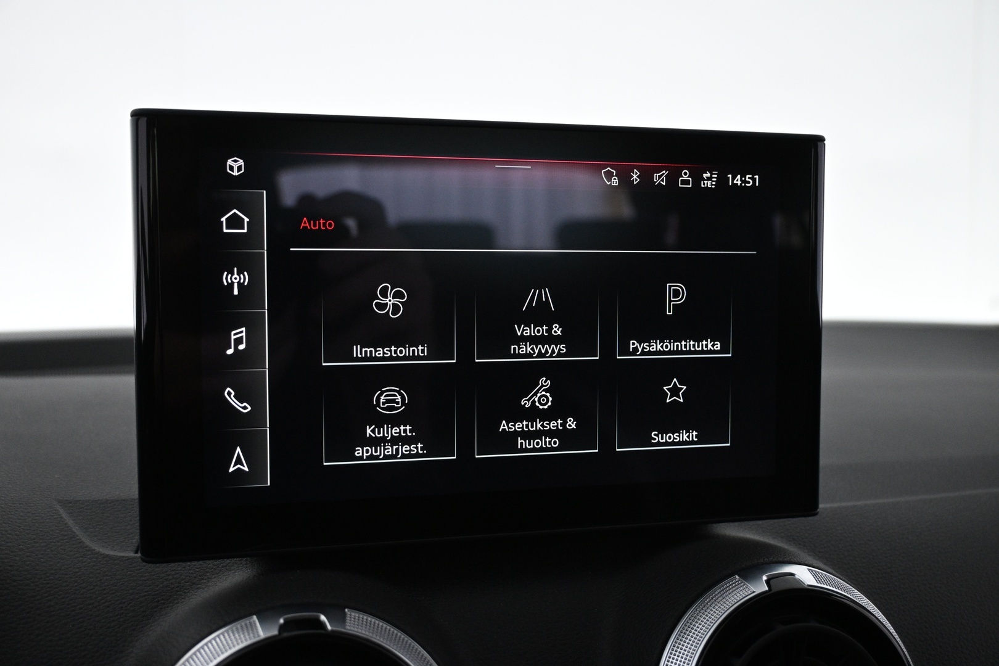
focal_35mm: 34
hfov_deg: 56.1
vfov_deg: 39.1
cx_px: 500
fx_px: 936
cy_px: 333
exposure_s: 1/60
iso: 1600
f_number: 4
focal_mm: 22.5
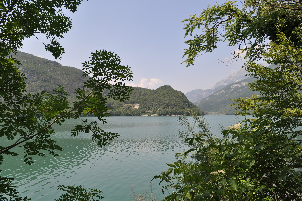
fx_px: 226
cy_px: 100
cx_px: 151
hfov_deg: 67.4
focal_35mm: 27
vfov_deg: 47.8
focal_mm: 18
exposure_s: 1/320
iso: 200
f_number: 9
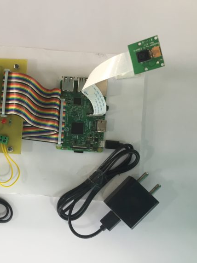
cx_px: 24
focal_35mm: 39
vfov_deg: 47.9
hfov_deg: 34.9
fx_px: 296
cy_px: 131
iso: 32
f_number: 2.2
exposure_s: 1/33
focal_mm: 4.15
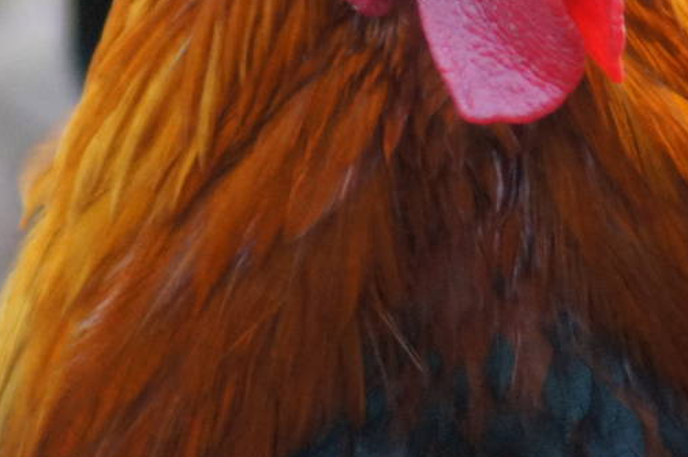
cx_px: 475
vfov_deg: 1.0
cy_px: 12
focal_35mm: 1429
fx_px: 27283
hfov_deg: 1.4
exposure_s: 1/200
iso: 1600
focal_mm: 300
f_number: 5.6
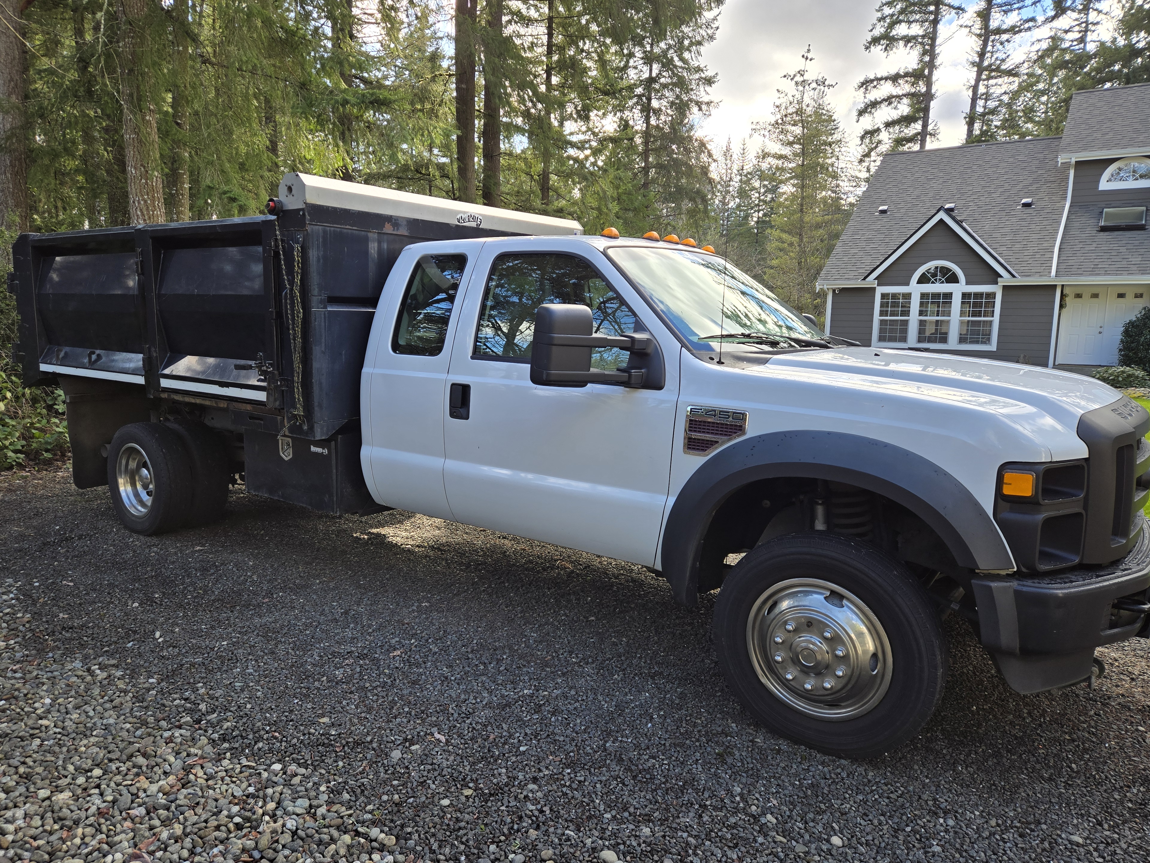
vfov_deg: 56.8
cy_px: 430
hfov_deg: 71.6
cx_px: 566
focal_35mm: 24
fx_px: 797
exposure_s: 1/284
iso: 25
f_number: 1.8
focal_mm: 5.4
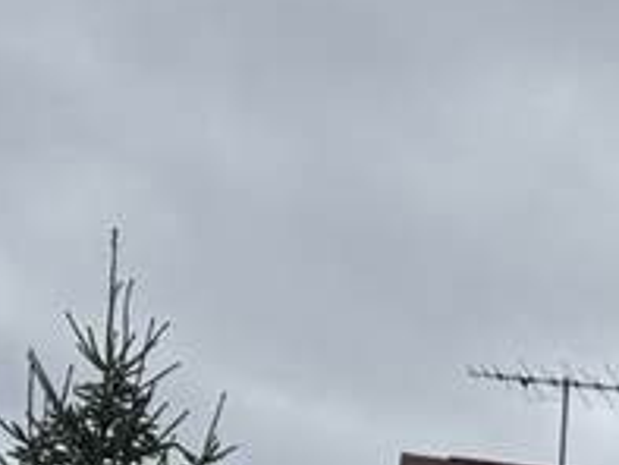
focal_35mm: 156
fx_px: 2791
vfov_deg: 9.1
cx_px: 1458
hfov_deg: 10.9
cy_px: 817
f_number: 1.78
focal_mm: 6.76
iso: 80
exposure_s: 1/10309
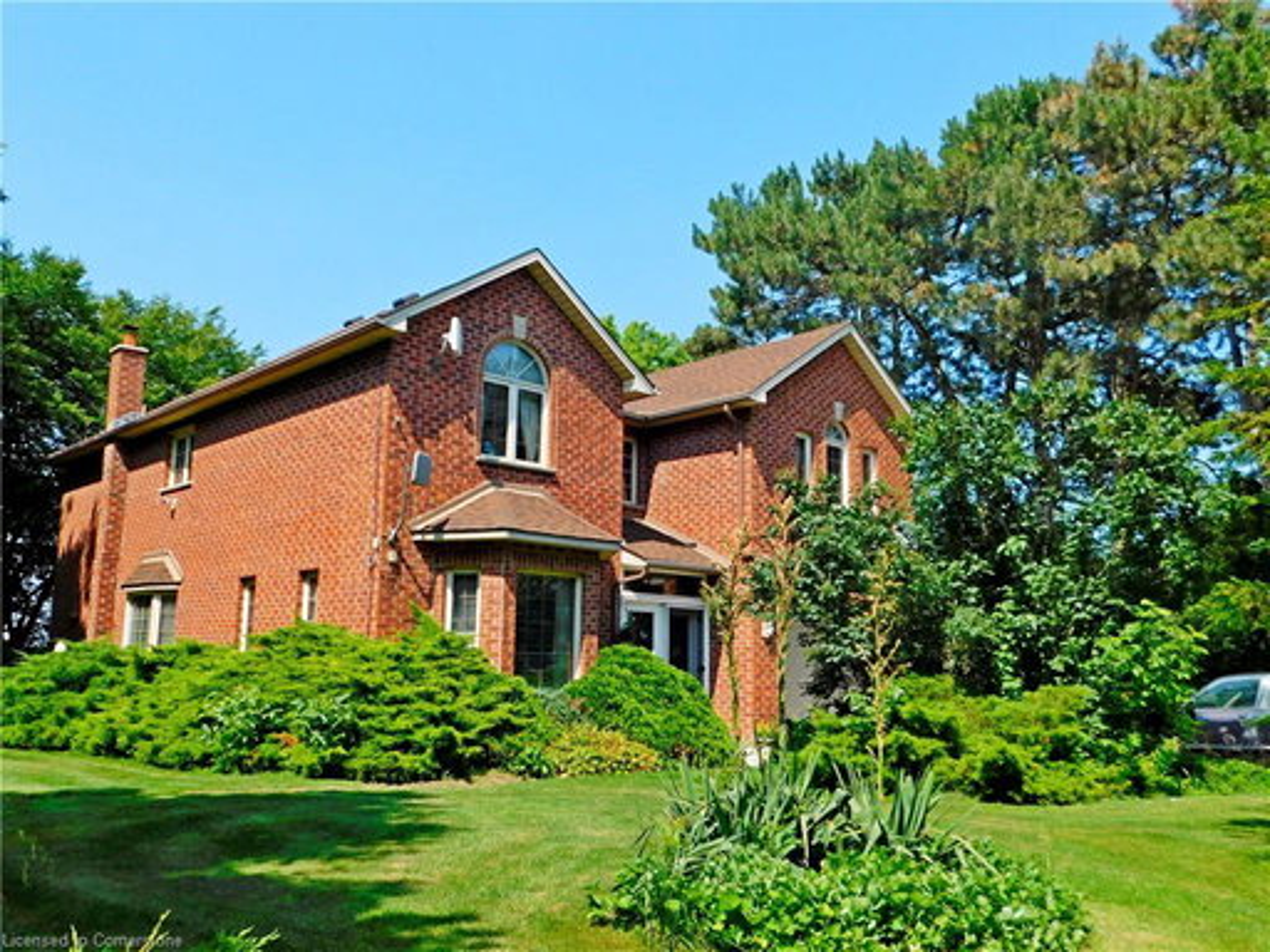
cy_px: 476
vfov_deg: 46.8
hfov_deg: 60.0
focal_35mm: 30
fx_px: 1101
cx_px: 635
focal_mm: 5.3
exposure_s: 1/1000
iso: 125
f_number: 3.2
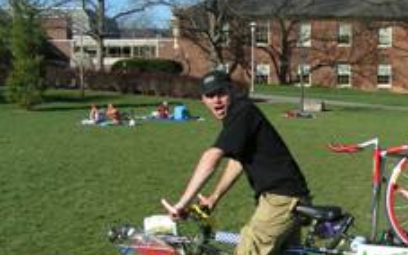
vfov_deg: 18.3
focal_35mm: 71
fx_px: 790
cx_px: 358
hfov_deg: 28.0
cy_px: 172
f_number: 5.6
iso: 50
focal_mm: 5.8
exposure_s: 1/400
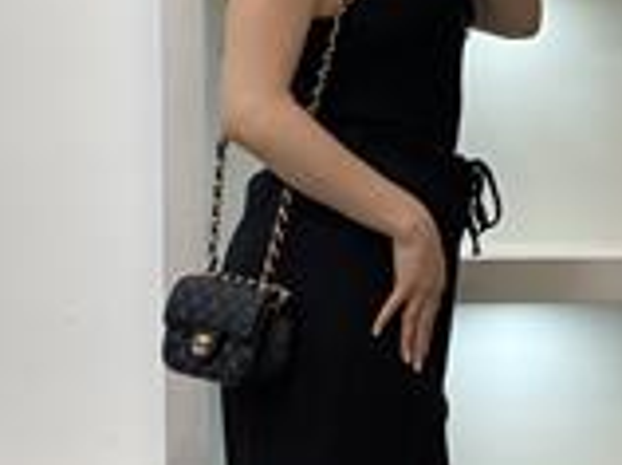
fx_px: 2440
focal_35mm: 136
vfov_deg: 10.9
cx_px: 382
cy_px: 325
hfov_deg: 14.5
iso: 100
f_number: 2
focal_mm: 6
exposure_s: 1/122
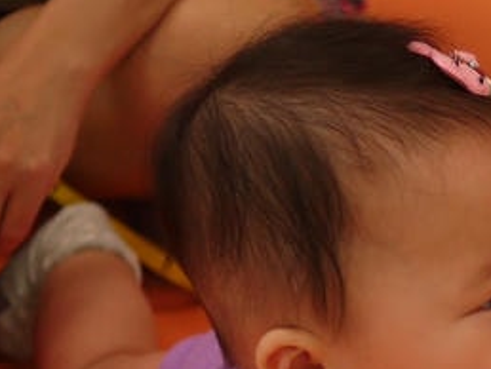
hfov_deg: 10.1
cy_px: 458
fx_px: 2641
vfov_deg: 7.9
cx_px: 830
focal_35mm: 186
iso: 160
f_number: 1.7
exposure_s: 1/160
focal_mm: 20
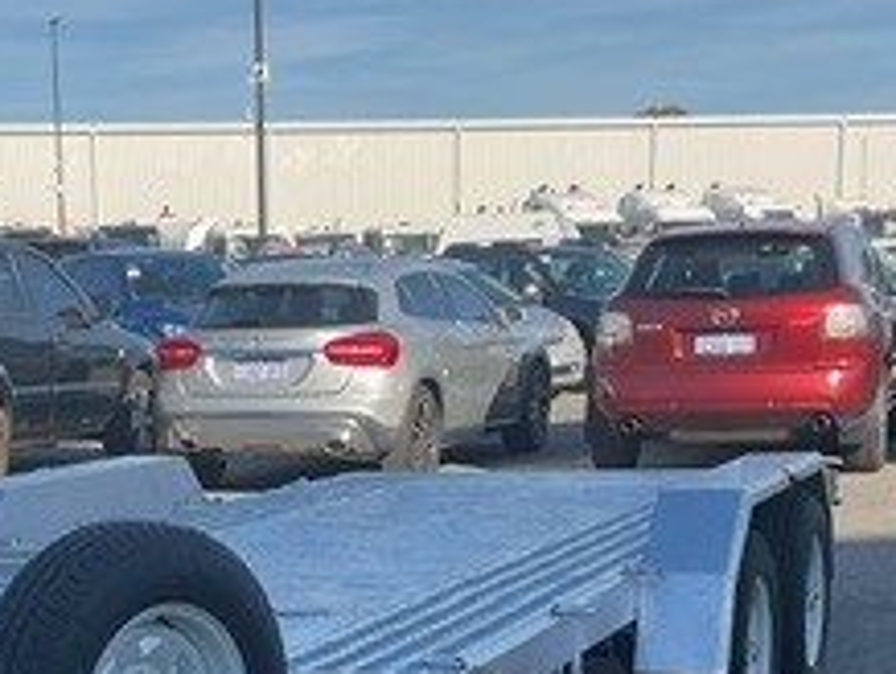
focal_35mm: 85
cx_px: 238
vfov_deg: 16.8
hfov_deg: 22.8
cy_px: 769
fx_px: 2203
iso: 16
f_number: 1.8
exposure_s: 1/1342
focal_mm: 3
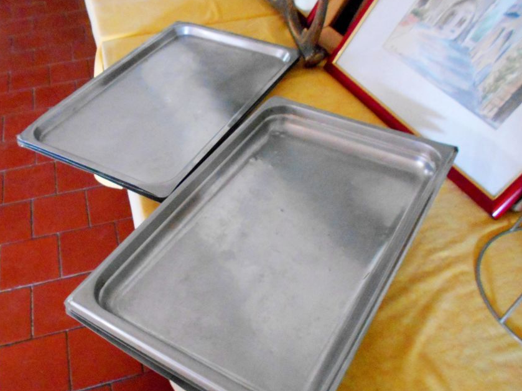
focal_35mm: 31
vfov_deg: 45.3
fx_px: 467
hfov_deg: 58.0
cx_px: 216
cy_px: 225
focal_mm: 4.6
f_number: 3.2
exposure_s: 1/13
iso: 800
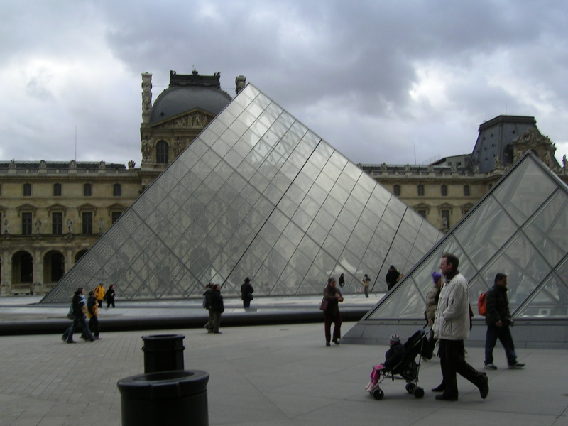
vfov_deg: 39.7
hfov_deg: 51.4
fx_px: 591
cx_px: 284
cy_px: 213
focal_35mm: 36
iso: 50
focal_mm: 5.6
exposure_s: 1/123
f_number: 4.8
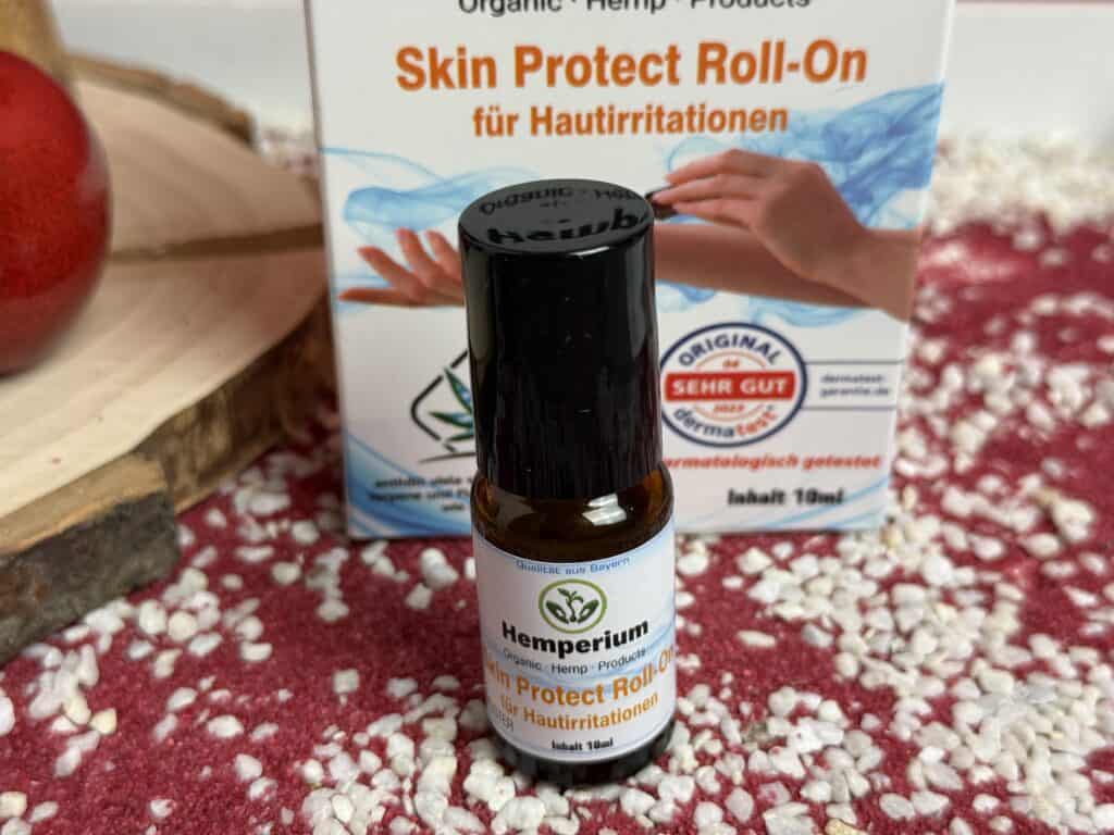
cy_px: 418
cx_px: 557
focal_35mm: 48
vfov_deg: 30.3
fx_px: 1545
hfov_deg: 39.7
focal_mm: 6.76
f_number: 1.78
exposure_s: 1/50
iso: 50
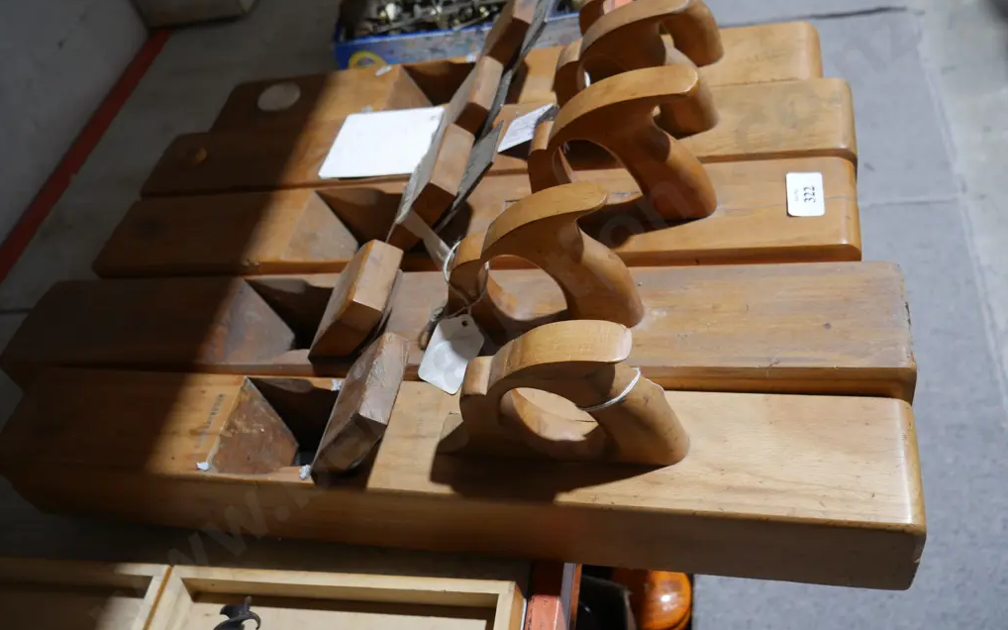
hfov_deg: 59.7
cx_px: 504
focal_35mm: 32
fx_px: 879
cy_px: 326
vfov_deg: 39.4
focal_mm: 15
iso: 500
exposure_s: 1/60
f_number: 3.6
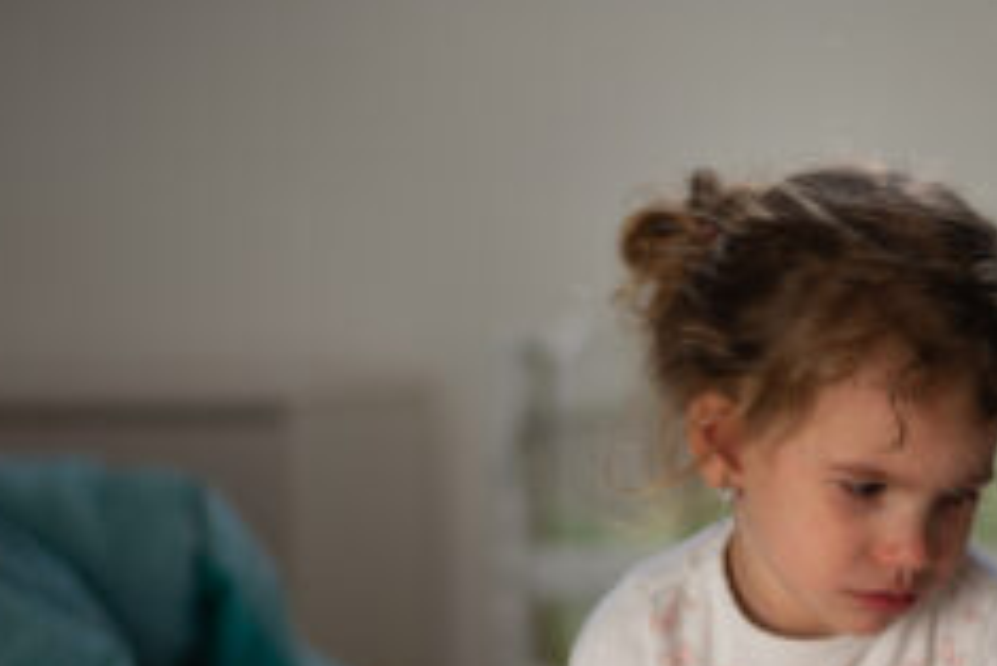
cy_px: 579
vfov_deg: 10.1
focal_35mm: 136
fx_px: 3769
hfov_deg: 15.0
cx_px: 785
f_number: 2
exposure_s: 1/1000
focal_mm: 50
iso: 100
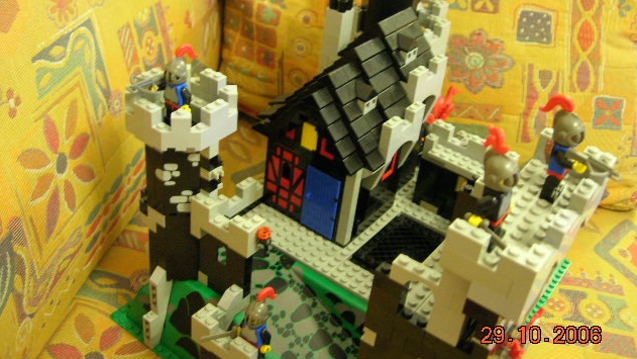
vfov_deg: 28.3
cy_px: 143
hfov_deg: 48.4
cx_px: 321
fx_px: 709
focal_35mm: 42
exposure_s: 1/3.5
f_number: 2.8
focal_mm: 7.8
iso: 166
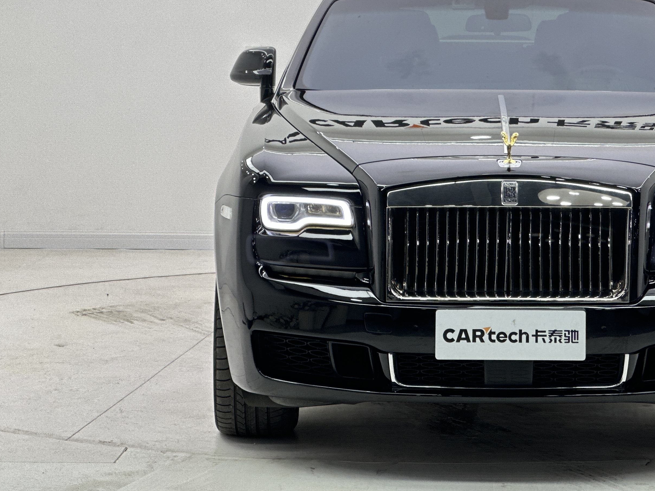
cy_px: 95
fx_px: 2422
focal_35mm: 128
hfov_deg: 15.3
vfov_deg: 11.5
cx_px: 489
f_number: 2.8
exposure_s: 1/121
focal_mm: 9
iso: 100
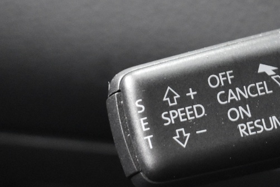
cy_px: 93
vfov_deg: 7.5
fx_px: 1431
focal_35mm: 184
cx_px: 264
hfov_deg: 11.1
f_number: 4.8
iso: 3200
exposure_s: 1/5
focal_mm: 38
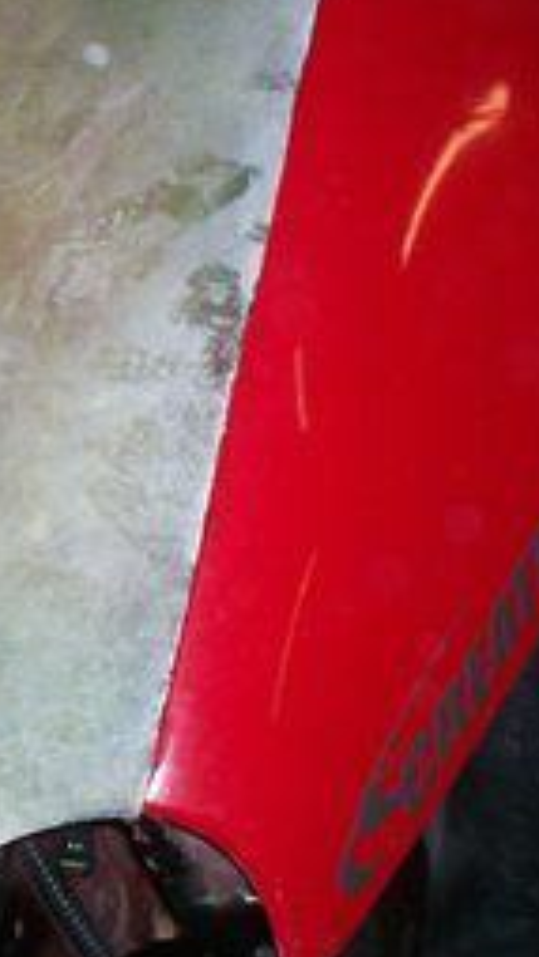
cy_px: 396
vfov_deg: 21.5
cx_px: -460
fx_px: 2514
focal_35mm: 99
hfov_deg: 11.3
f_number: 4.5
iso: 140
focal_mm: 6
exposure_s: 1/60
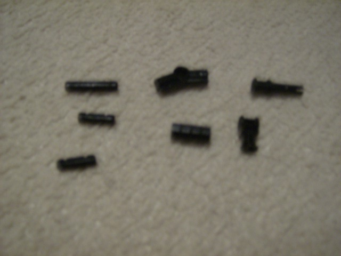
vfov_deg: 39.7
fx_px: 355
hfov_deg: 51.4
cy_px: 128
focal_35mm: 36
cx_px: 170
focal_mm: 6
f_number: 2.8
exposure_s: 1/3.66
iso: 200
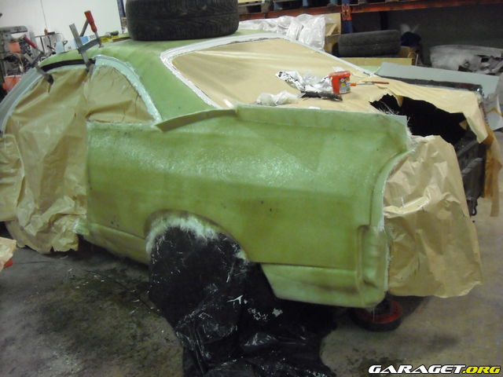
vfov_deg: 38.7
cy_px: 188
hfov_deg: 50.1
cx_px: 252
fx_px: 538
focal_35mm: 37
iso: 800
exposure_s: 1/25
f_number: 2.7
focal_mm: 6.2
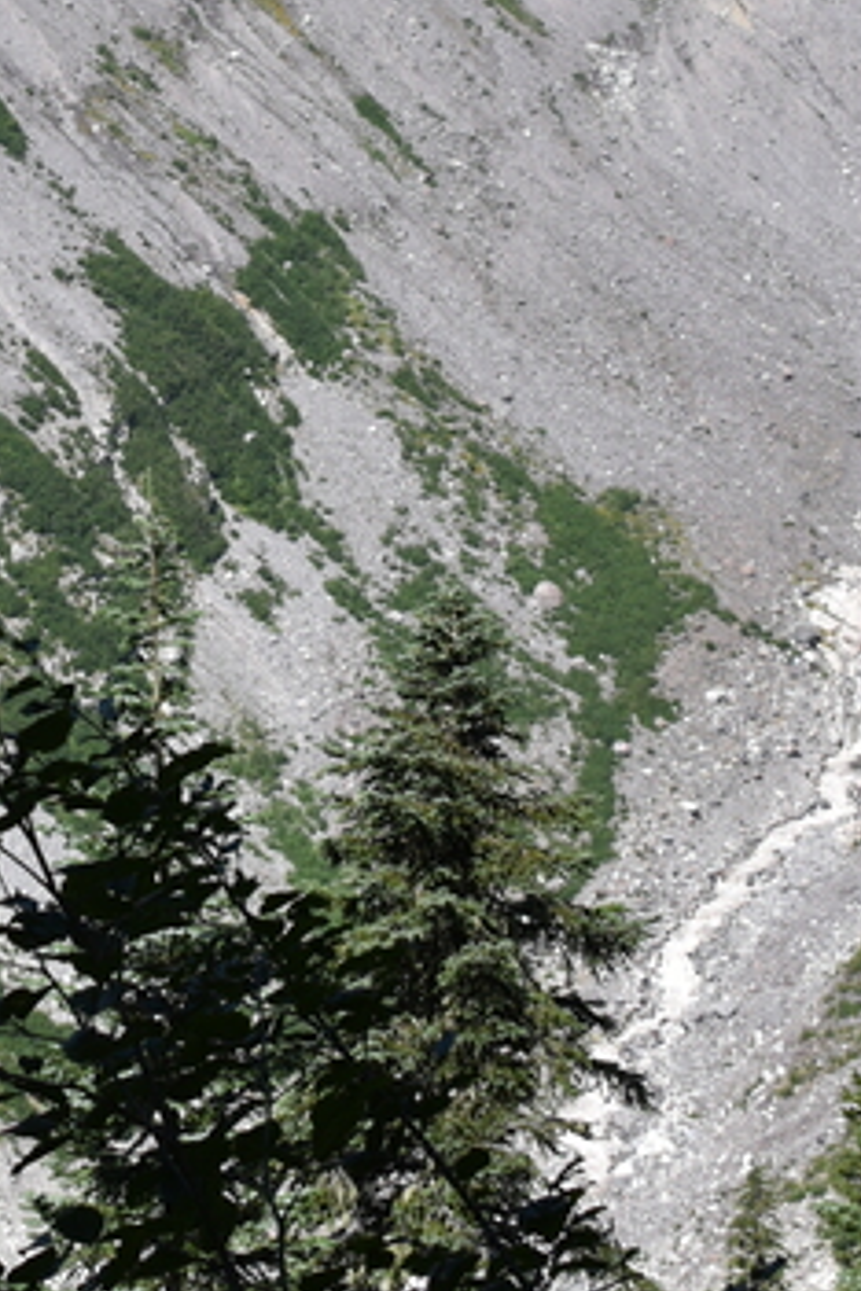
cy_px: 140
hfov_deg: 13.2
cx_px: -52
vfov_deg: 19.7
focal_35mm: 102
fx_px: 3659
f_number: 8
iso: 100
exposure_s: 1/250
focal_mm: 28
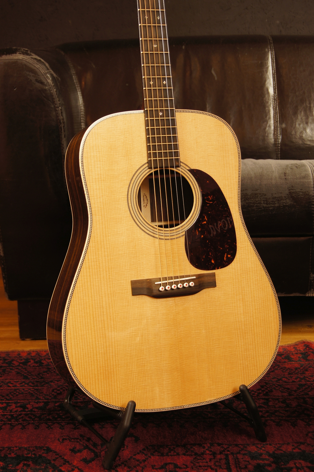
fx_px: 885
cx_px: 157
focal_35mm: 68
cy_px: 236
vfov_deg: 29.9
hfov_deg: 20.1
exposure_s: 1/5
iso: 100
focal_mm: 45
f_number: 5.6
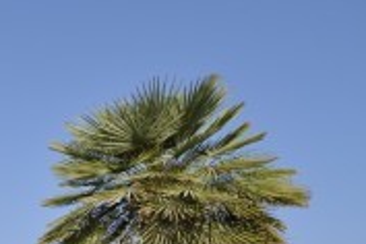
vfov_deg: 16.4
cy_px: 334
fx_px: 793
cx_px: -153
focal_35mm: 78
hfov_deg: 22.3
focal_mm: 18
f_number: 8
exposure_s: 1/640
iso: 200
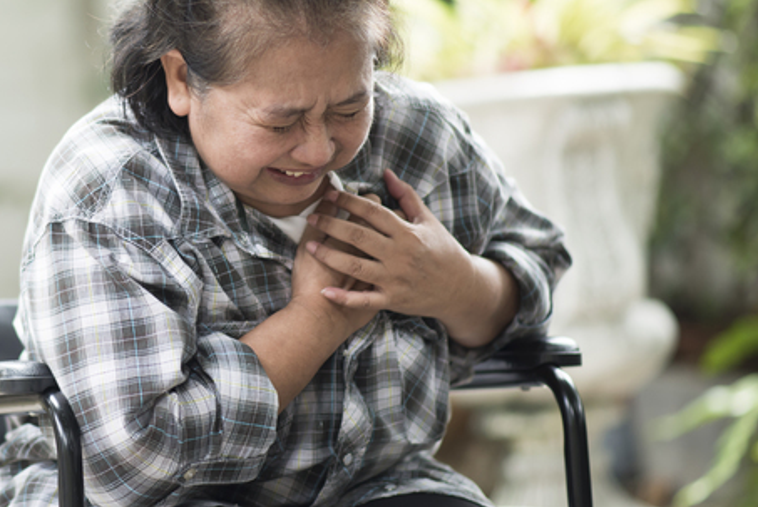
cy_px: 179
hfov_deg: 13.6
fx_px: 3161
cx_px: 149
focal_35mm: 150
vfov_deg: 9.2
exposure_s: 1/640
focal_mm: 85
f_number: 1.8
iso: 200
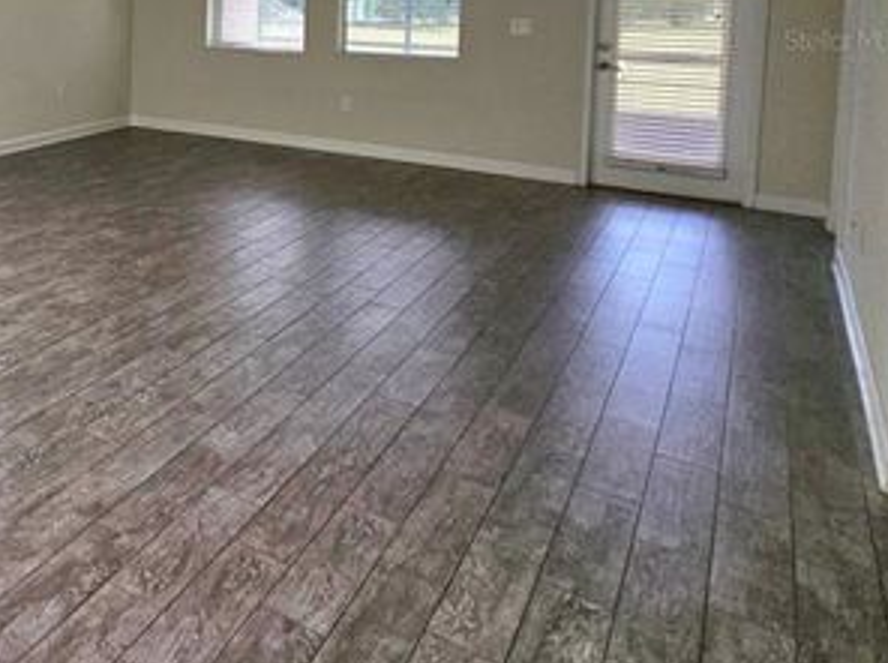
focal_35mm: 31
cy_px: 39
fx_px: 794
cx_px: -148
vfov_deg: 41.0
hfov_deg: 42.0
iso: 50
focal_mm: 2.2
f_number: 2.2
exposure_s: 1/345
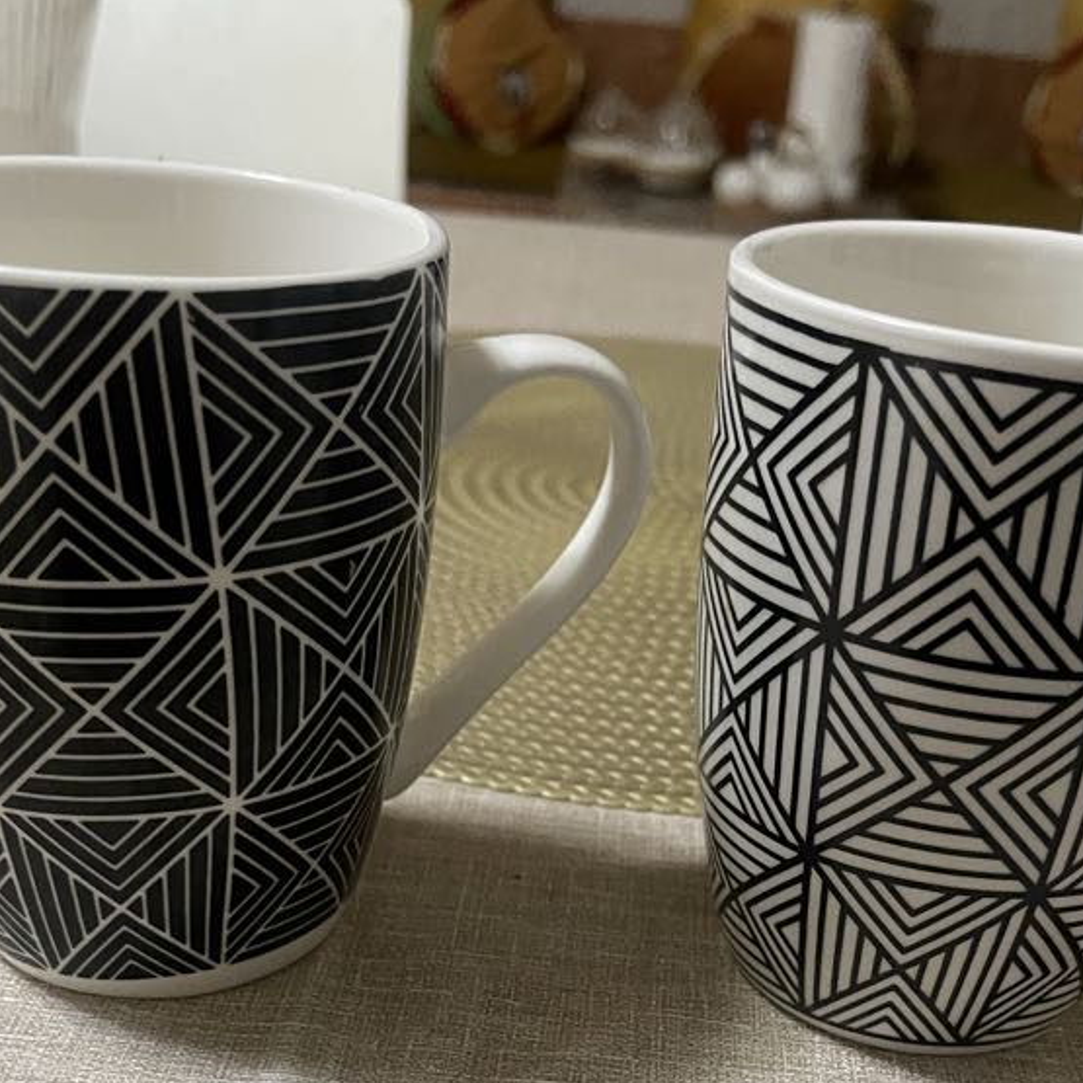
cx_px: 556
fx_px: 1522
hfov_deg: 39.2
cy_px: 862
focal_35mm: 43
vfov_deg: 37.8
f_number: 1.6
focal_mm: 5.1
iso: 640
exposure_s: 1/32
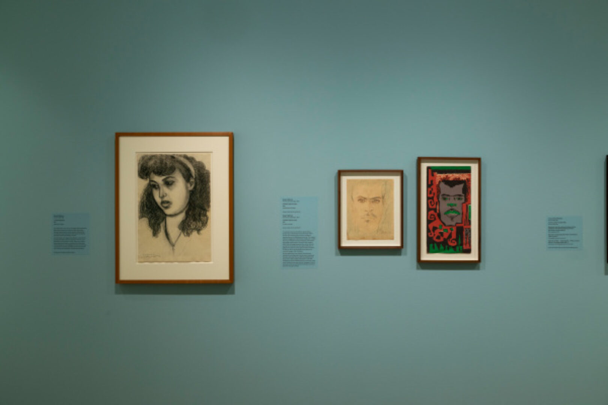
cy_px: 202
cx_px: 304
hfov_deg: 55.8
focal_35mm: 34
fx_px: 574
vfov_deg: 38.9
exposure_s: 1/2.5
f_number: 8
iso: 400
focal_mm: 34
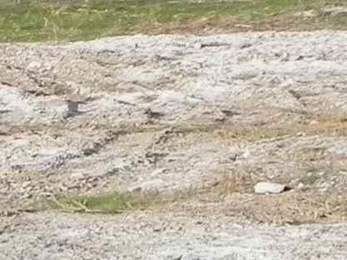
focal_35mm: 274
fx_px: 2746
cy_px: 403
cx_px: -322
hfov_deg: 7.0
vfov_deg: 5.4
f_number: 5.6
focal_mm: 6.6
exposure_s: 1/302
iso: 160
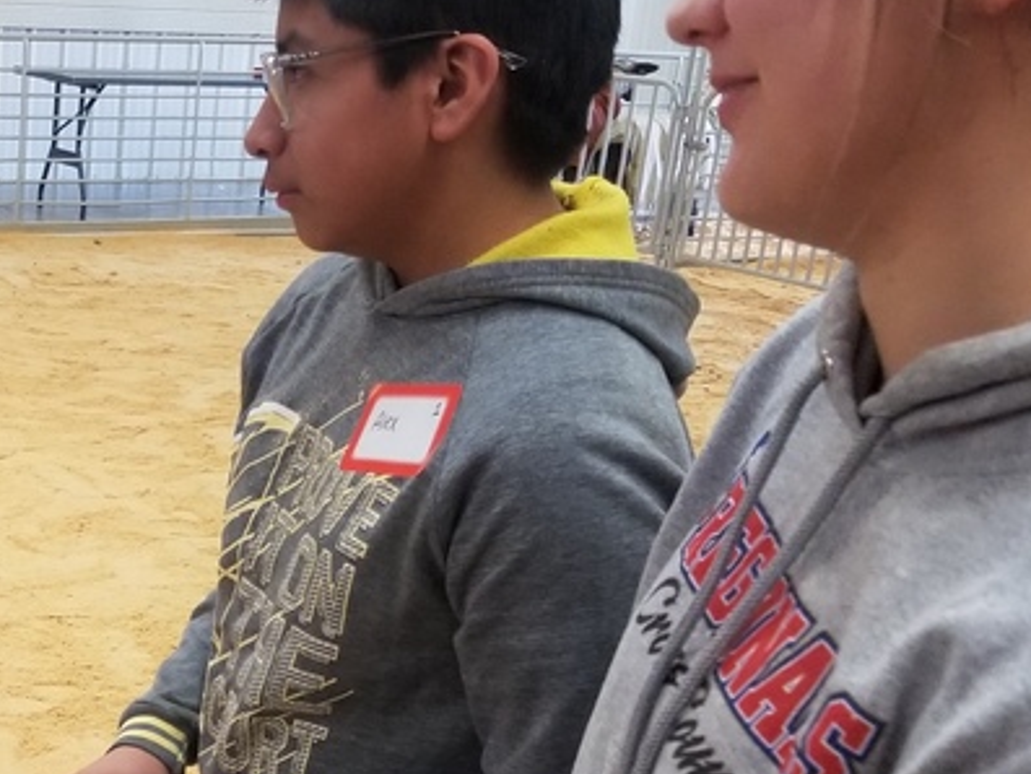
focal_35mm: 67
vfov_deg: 21.4
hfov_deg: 27.6
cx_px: 52
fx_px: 1996
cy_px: 725
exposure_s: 1/60
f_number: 1.7
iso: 250
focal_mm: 4.25
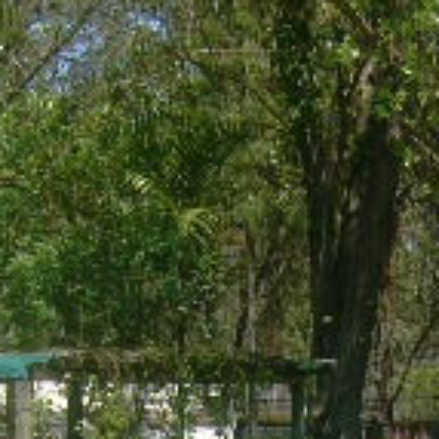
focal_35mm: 138
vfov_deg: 11.9
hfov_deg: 12.5
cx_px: 414
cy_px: 706
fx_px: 1980
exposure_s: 1/125
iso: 64
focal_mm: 5.8
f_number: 5.6
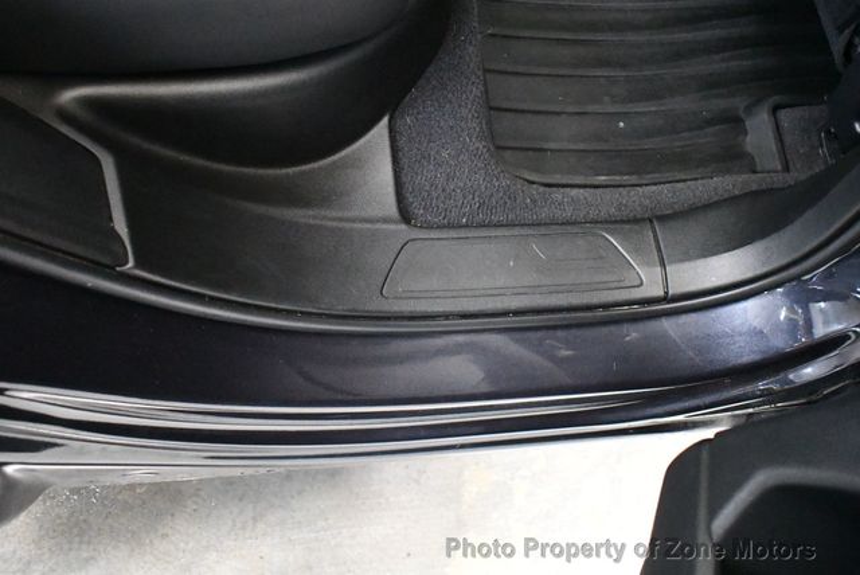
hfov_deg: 53.1
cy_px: 288
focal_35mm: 36
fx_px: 861
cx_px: 430
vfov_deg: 36.9
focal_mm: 18
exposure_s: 1/60
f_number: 3.5
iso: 12800
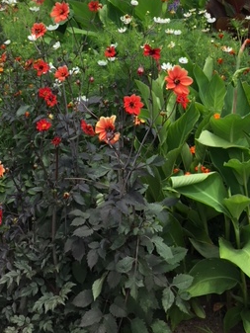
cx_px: 132
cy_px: 42
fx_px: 529
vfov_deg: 33.4
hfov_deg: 26.6
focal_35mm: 55
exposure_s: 1/801
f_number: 2.2
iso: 25
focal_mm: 4.15
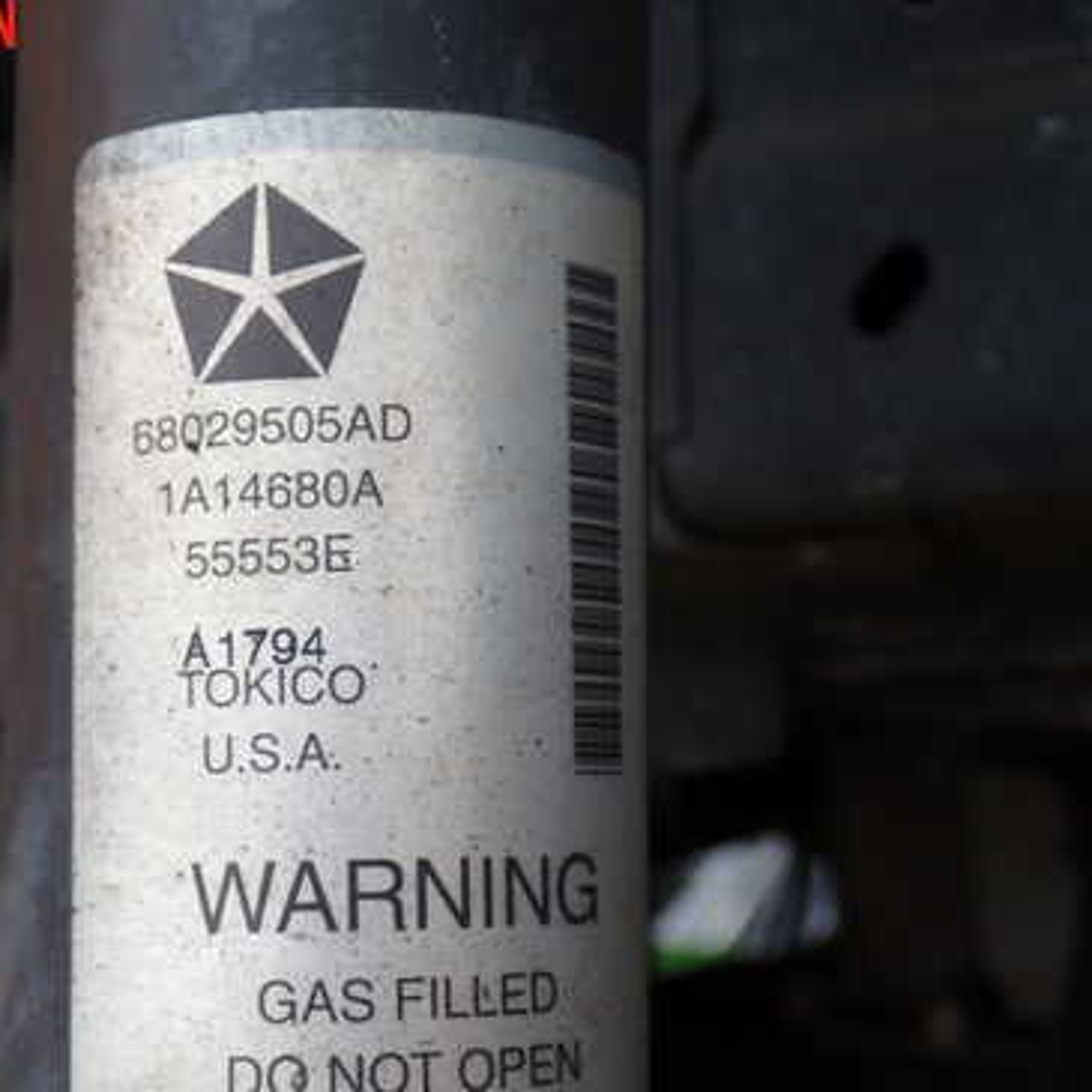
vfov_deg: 26.8
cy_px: 664
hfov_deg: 26.7
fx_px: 2284
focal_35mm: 64
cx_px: 371
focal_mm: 7.84
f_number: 2.9
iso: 100
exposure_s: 1/200
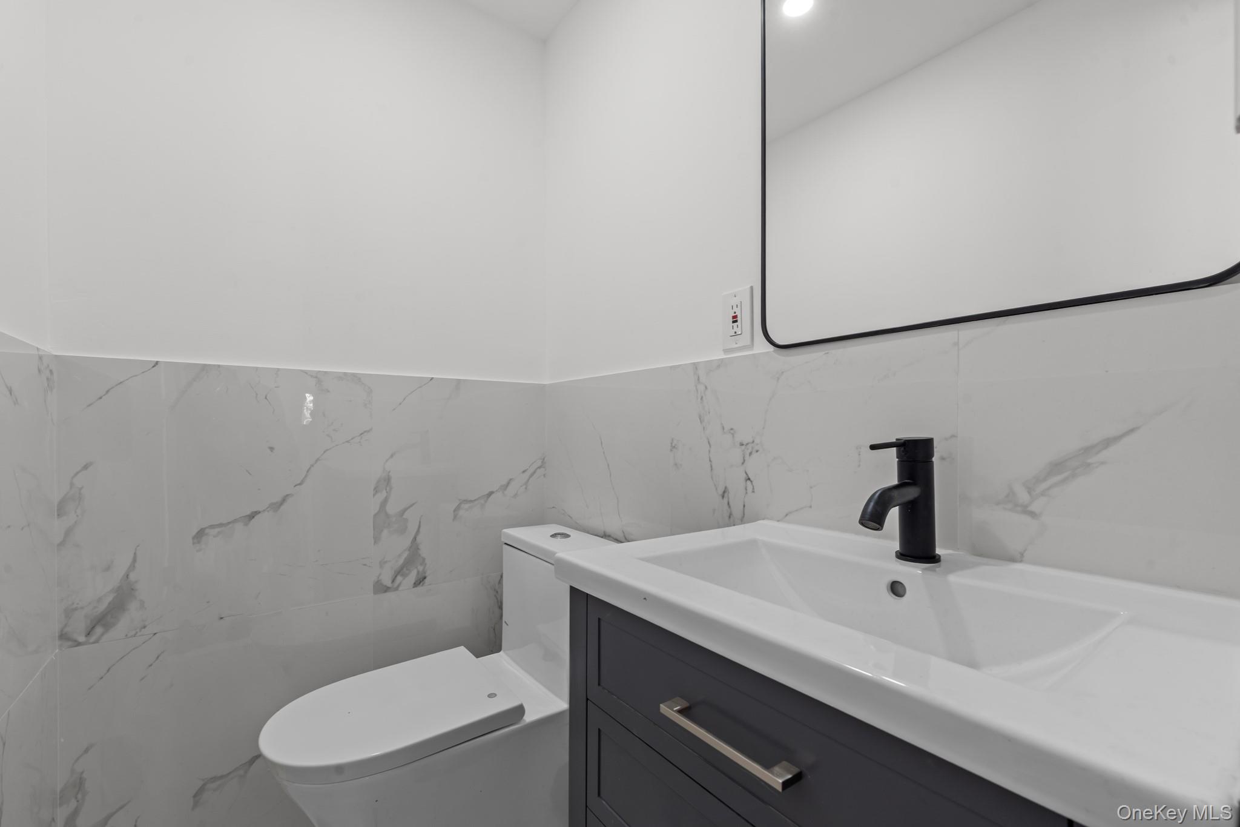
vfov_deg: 81.2
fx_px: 482
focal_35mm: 14
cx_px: 620
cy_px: 414
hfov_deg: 104.3
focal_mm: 14
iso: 160
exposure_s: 1/2.5
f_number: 10
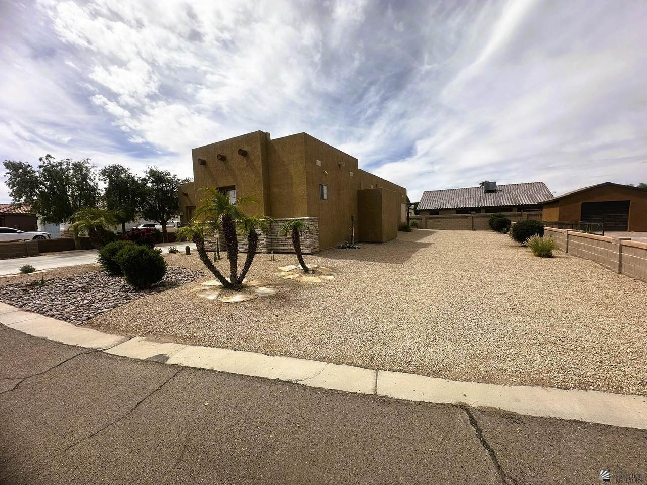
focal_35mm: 14
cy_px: 242
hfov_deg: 102.1
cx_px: 324
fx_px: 262
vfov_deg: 85.7
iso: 50
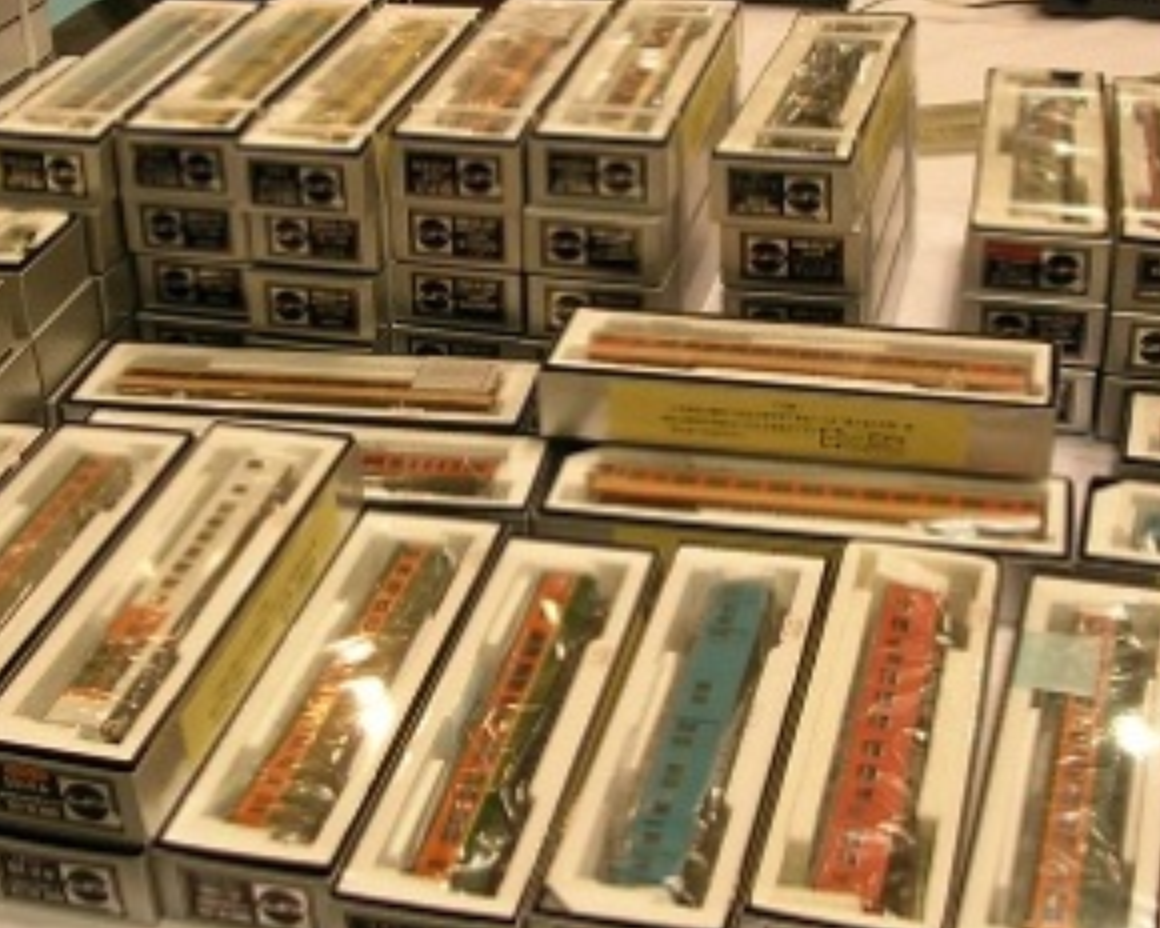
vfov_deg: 25.7
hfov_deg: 32.0
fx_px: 2026
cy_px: 346
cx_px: 612
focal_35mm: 59
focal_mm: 5.8
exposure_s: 1/23.3
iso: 50
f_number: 2.8
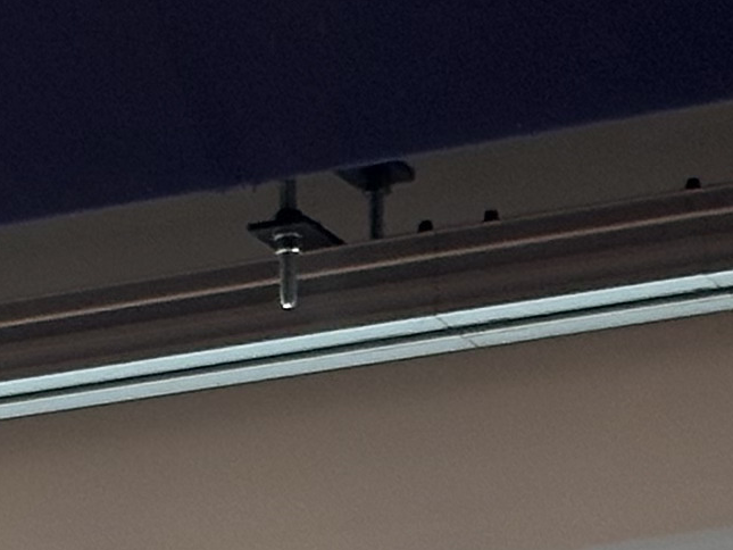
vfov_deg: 4.7
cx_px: -789
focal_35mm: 300
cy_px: 1611
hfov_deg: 6.4
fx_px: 6354
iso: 64
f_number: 1.78
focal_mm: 6.86
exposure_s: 1/120
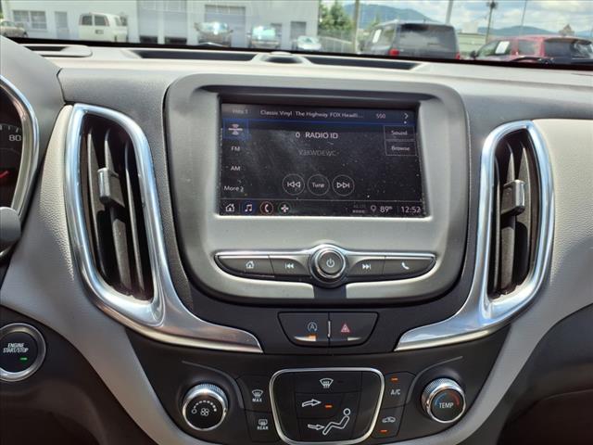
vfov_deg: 51.4
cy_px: 222
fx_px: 463
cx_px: 296
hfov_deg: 65.3
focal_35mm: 27
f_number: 1.9
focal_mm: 3.58
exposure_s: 1/588
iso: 40
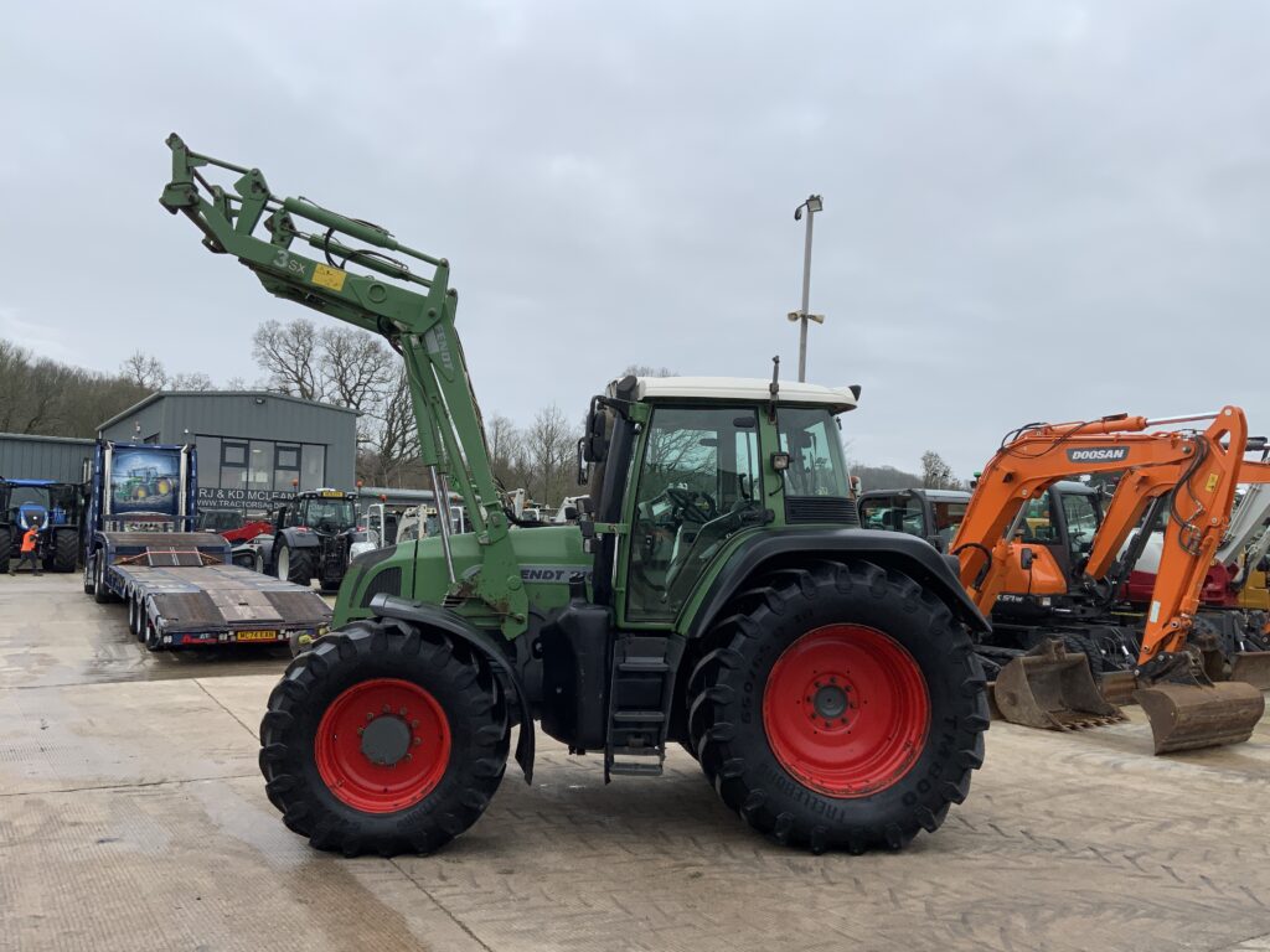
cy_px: 476
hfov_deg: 61.7
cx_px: 635
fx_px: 1064
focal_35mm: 29
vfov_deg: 48.2
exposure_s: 1/446
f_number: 1.8
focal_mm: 3
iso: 16
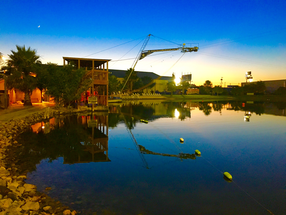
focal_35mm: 29
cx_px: 143
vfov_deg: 48.2
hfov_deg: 61.7
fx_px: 240
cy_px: 108
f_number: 2.2
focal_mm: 4.15
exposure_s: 1/15
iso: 250
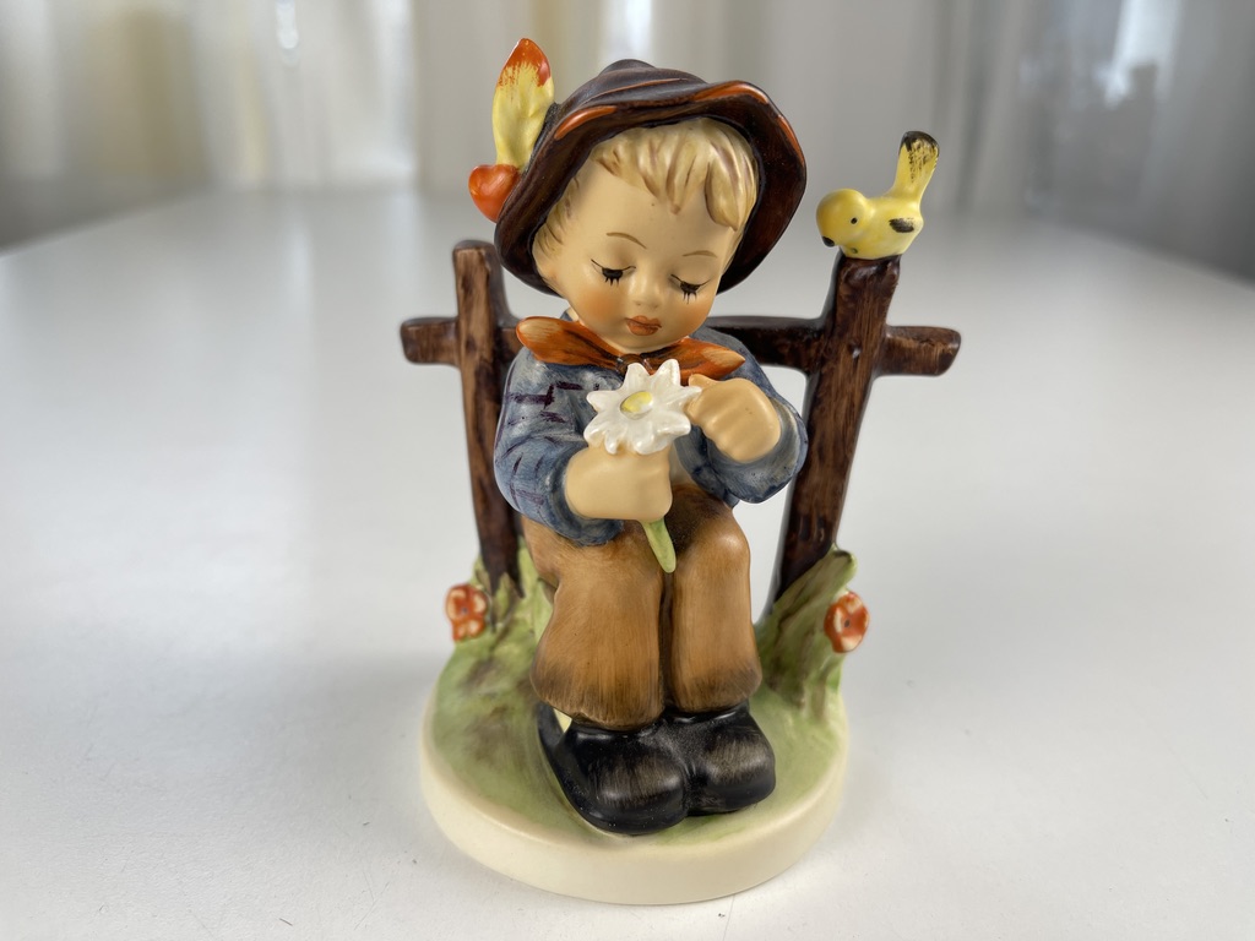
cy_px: 470
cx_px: 628
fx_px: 906
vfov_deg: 54.9
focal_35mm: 25
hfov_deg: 69.4
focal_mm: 5.1
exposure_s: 1/162
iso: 32
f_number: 1.6
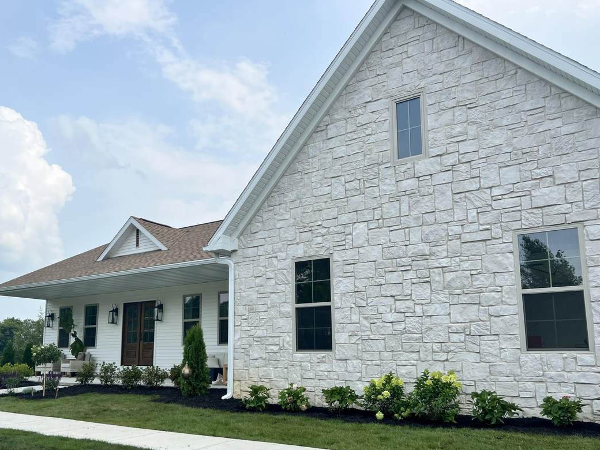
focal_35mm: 32
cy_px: 267
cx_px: 248
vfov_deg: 44.0
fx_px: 555
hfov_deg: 56.5
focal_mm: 5.7
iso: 50
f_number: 1.5
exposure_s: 1/4630
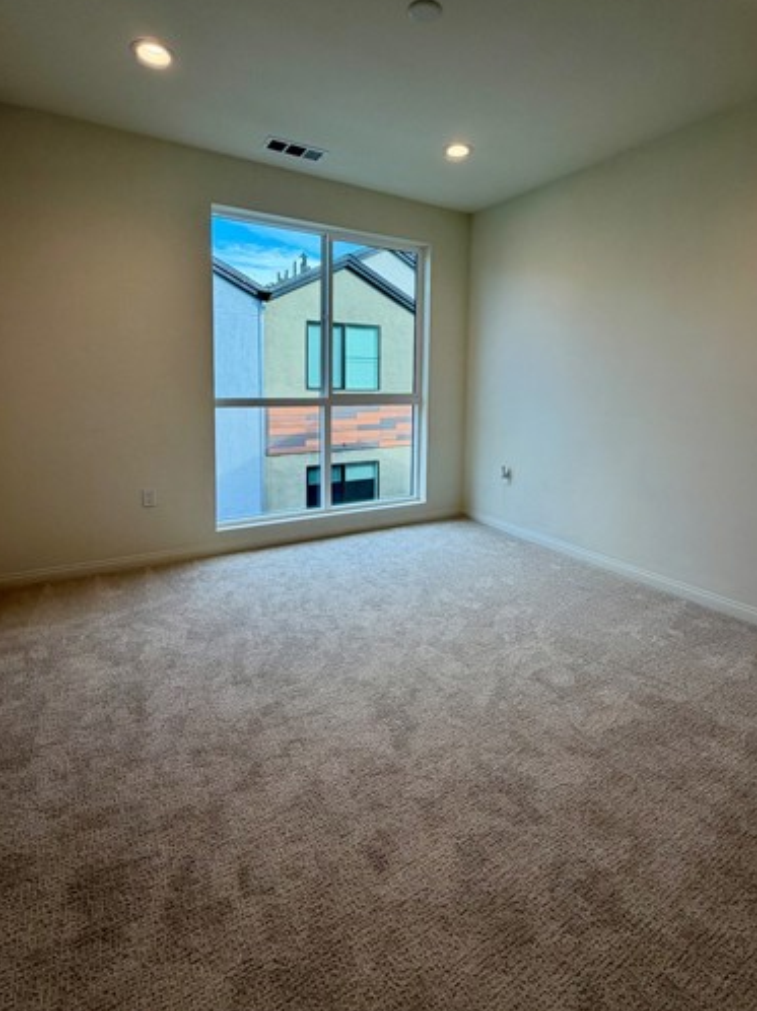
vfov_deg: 87.1
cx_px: 410
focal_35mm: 18
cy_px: 424
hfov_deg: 71.4
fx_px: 525
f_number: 2.2
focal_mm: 2.22
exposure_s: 1/121
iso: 64
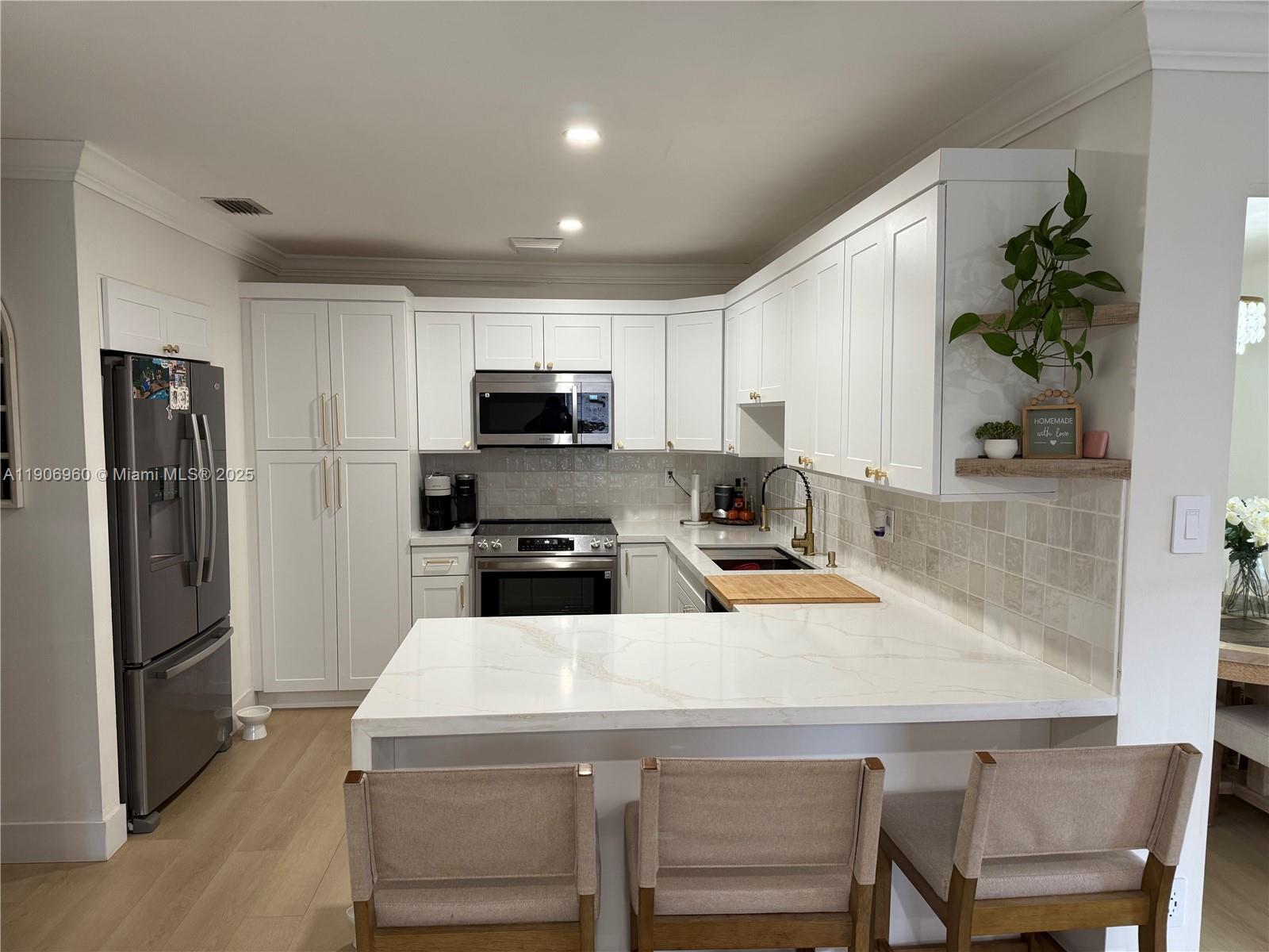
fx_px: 880
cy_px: 476
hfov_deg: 71.6
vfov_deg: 56.8
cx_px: 634
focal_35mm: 24
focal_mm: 6.76
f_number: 1.78
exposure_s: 1/60
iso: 160
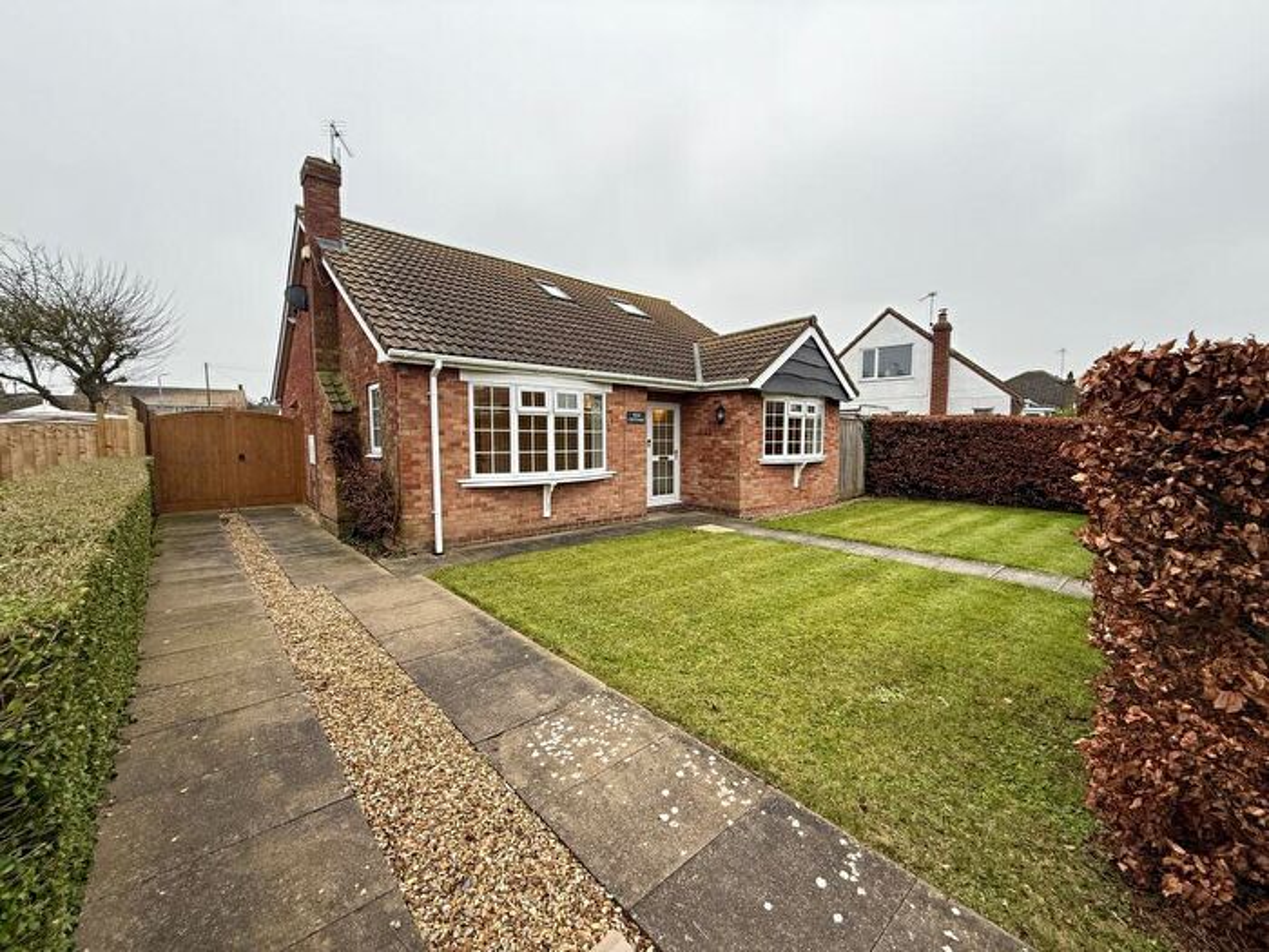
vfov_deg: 85.7
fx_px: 513
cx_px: 634
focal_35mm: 14
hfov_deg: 102.1
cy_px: 476
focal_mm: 2.22
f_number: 2.2
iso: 80
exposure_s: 1/99
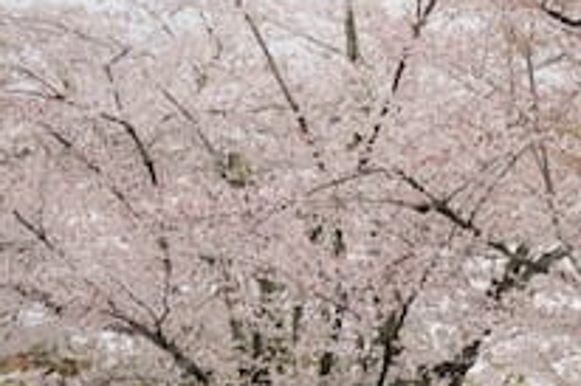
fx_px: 3289
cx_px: 945
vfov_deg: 6.7
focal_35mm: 204
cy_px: 220
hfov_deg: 9.7
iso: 100
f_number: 6.3
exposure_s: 1/80
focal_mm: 35
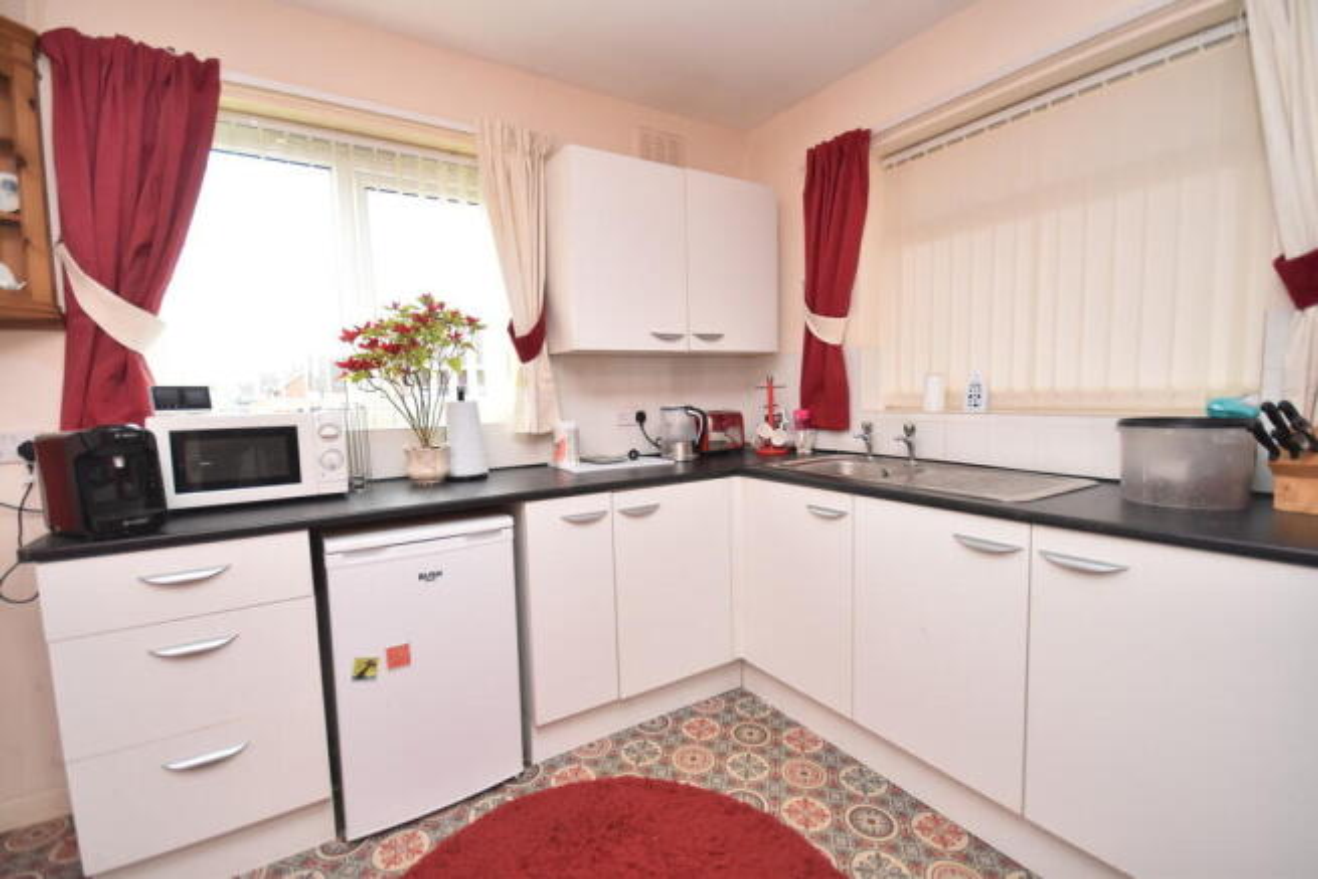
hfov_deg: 100.4
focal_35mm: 15
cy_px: 440
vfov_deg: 77.4
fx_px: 549
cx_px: 659
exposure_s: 1/160
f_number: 4.5
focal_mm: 10
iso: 800
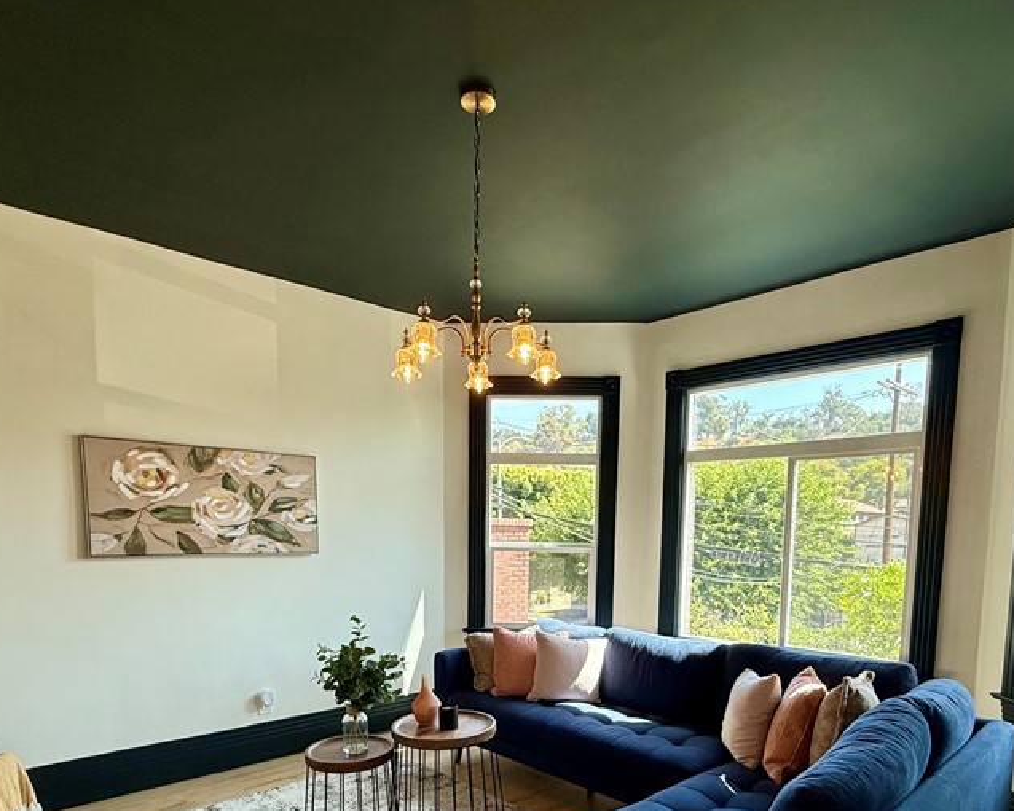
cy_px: 597
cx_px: 537
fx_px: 660
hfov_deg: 75.0
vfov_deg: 60.1
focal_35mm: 22
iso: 64
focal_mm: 2.22
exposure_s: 1/158
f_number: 2.2
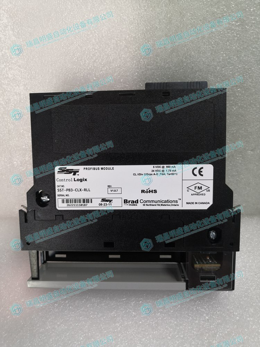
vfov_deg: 65.3
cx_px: 130
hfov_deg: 51.4
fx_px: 270
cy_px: 174
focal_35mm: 27
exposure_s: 1/50
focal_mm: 3.95
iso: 100
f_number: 1.8
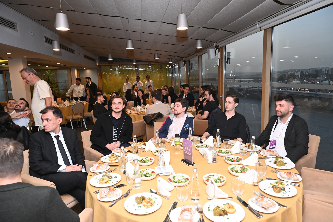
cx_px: 166
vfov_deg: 53.1
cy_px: 111
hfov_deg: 73.7
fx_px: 222
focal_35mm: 24
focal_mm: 24
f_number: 5
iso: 1600
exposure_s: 1/160
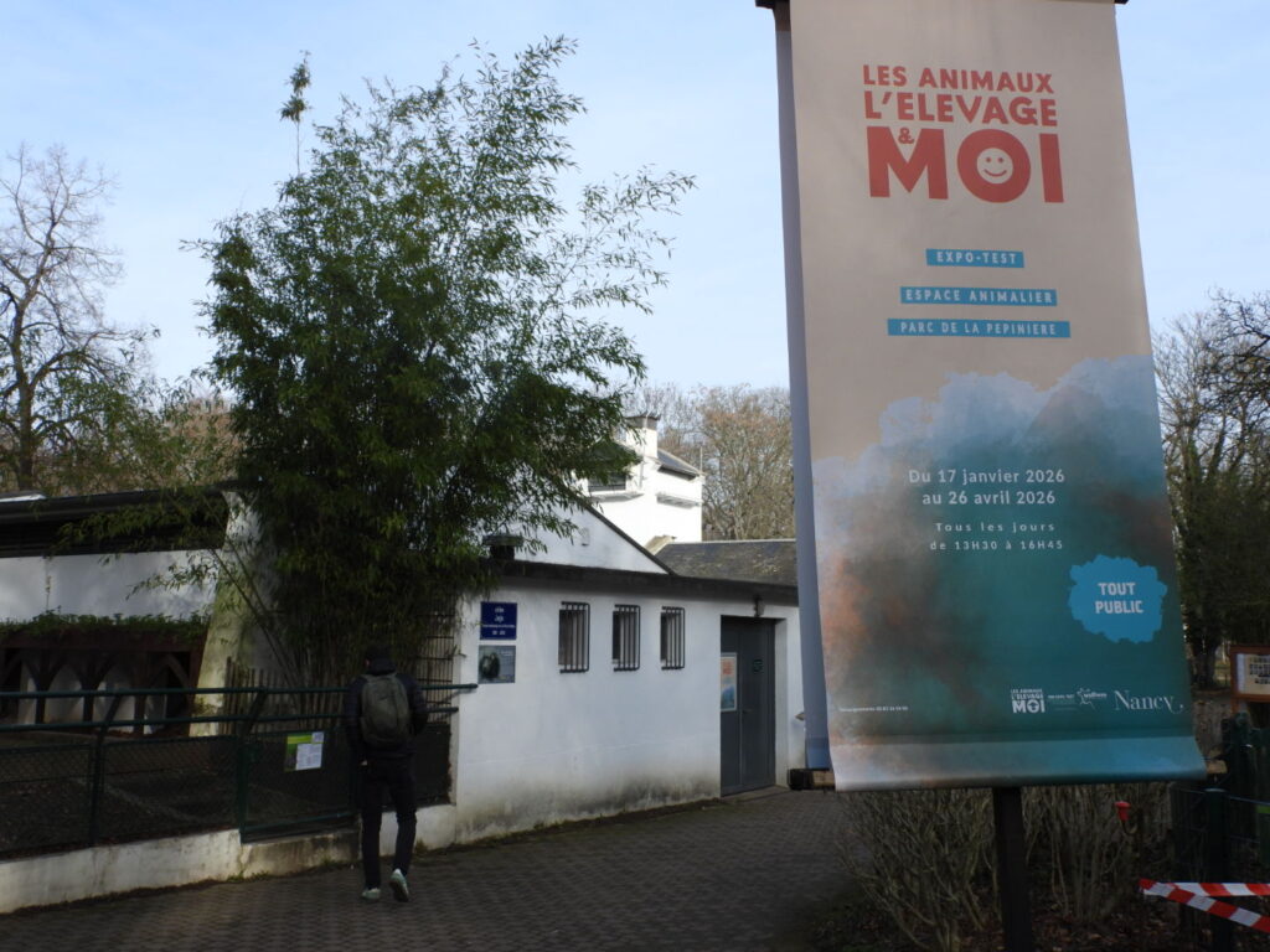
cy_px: 476
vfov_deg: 44.2
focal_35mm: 32
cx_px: 635
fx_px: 1174
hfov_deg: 56.8
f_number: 3.2
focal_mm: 5.8
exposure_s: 1/640
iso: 100
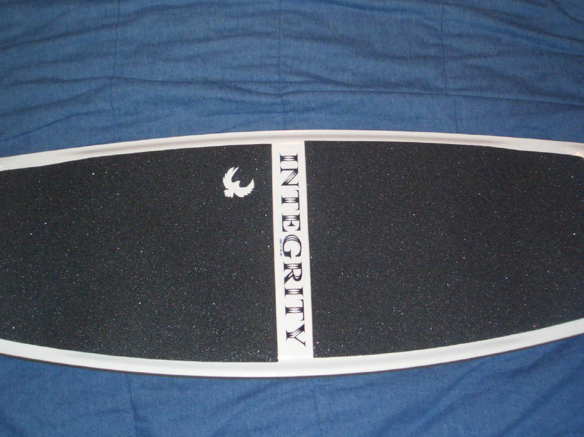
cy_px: 208
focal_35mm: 39
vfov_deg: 36.8
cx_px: 272
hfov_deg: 47.8
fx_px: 658
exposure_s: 1/40
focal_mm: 4.8
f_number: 4
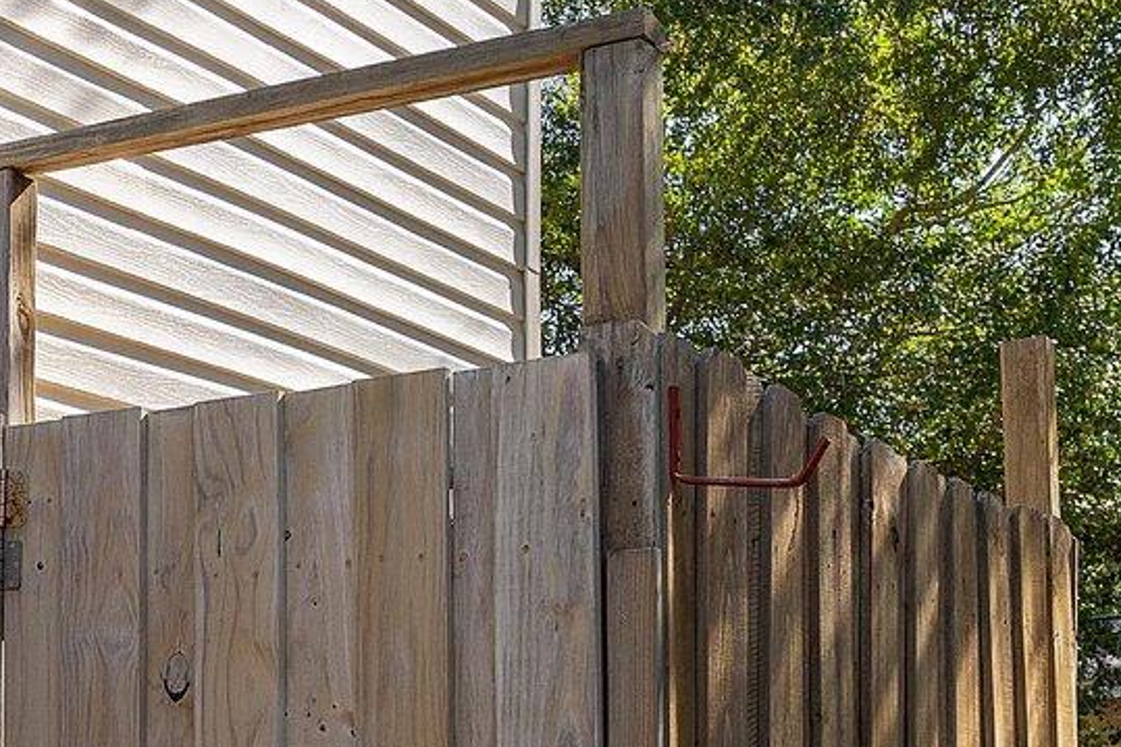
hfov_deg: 24.4
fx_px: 2366
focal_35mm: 76
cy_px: 931
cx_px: -183
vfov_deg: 17.0
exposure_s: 1/1250
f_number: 5.6
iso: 500
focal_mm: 20
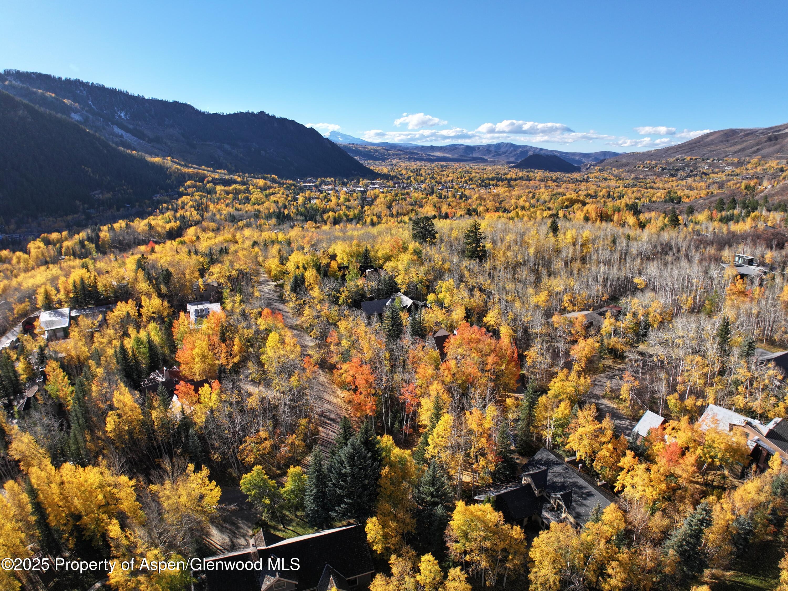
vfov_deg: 56.8
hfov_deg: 71.6
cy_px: 296
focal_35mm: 24
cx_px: 394
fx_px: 546
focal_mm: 12.29
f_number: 2.8
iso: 160
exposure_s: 1/1600
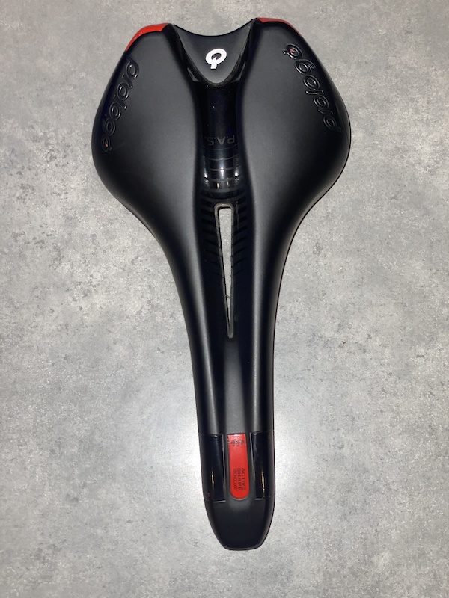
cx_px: 224
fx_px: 899
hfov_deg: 28.0
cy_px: 299
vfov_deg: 36.8
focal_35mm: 52
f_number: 2
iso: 50
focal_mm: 6
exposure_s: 1/40
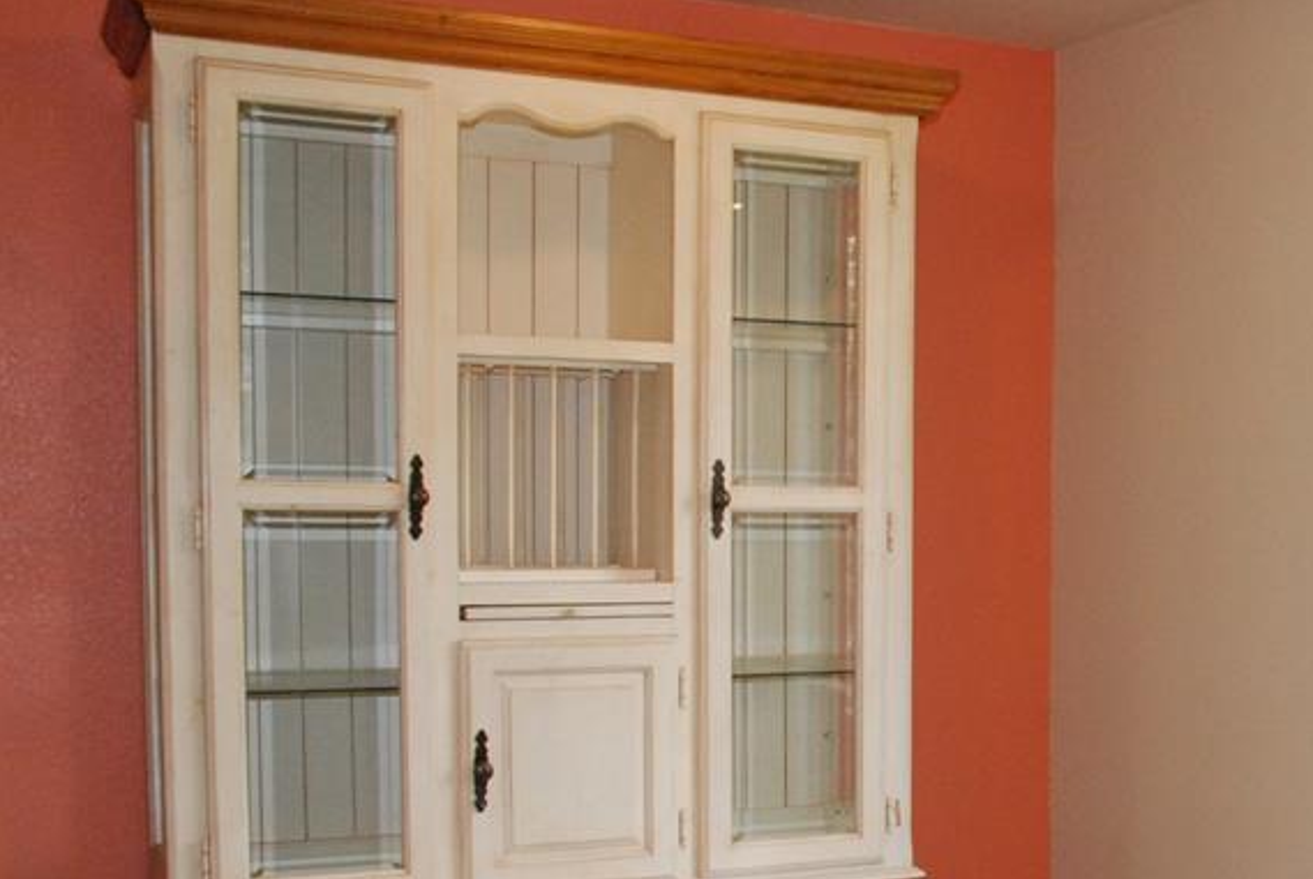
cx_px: 1103
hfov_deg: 35.3
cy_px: 638
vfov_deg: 24.9
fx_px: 1972
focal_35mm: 54
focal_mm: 20
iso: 1600
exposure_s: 1/200
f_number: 5.6
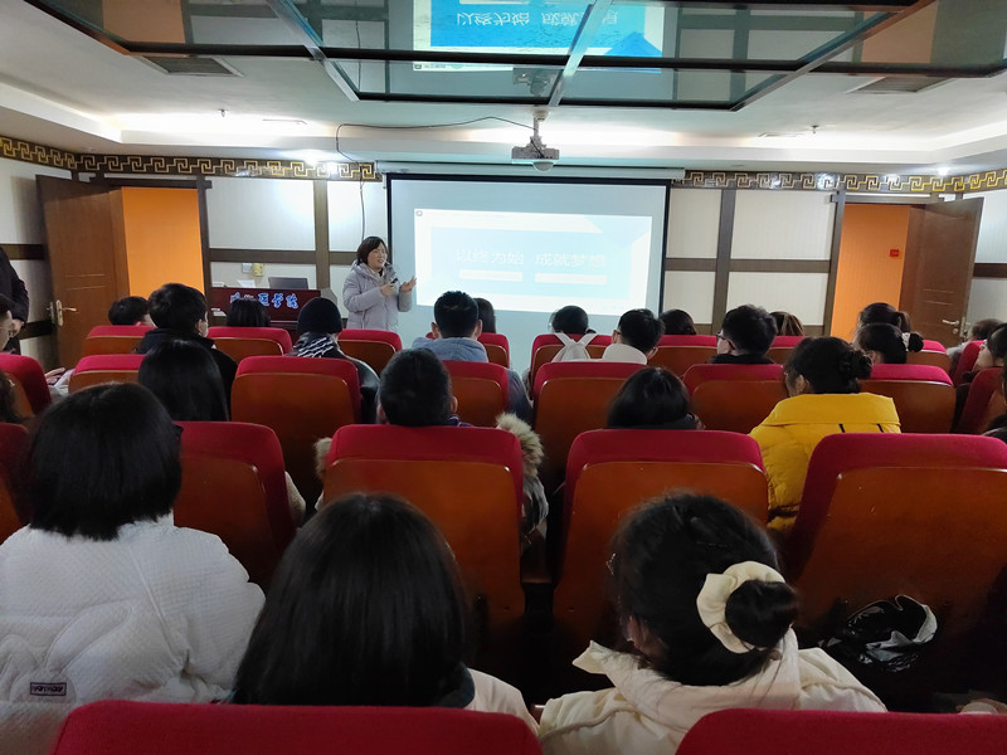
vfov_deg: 58.9
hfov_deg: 73.9
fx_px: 669
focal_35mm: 23
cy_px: 378
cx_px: 504
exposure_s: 1/50
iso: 3016
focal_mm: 5.52
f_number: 1.9
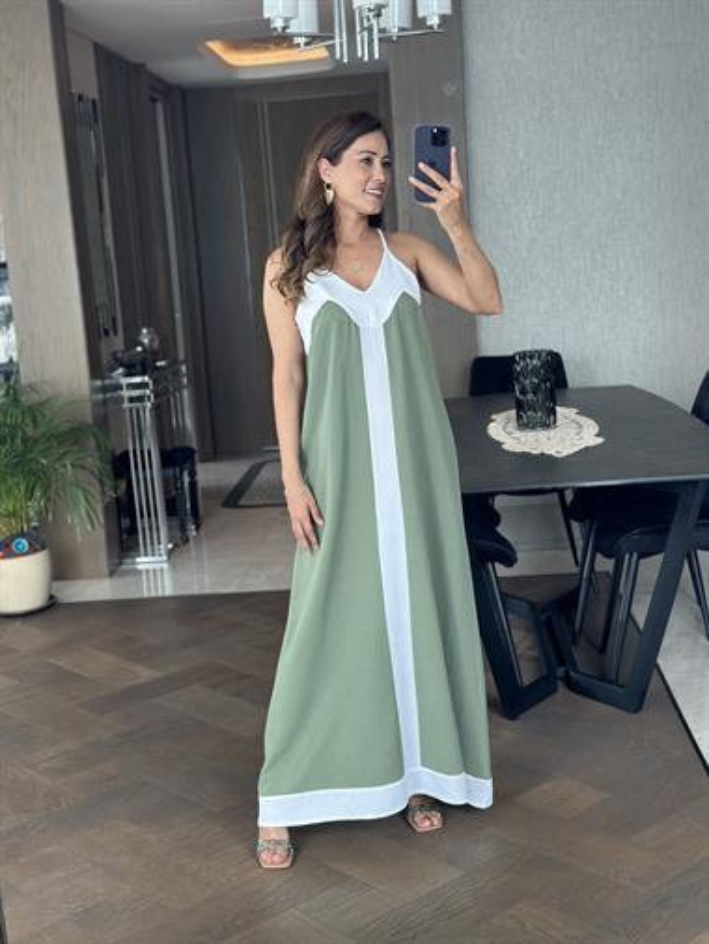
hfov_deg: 30.3
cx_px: 354
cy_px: 472
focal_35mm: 48
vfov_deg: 39.6
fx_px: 1310
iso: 100
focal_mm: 6.86
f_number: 1.78
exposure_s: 1/124
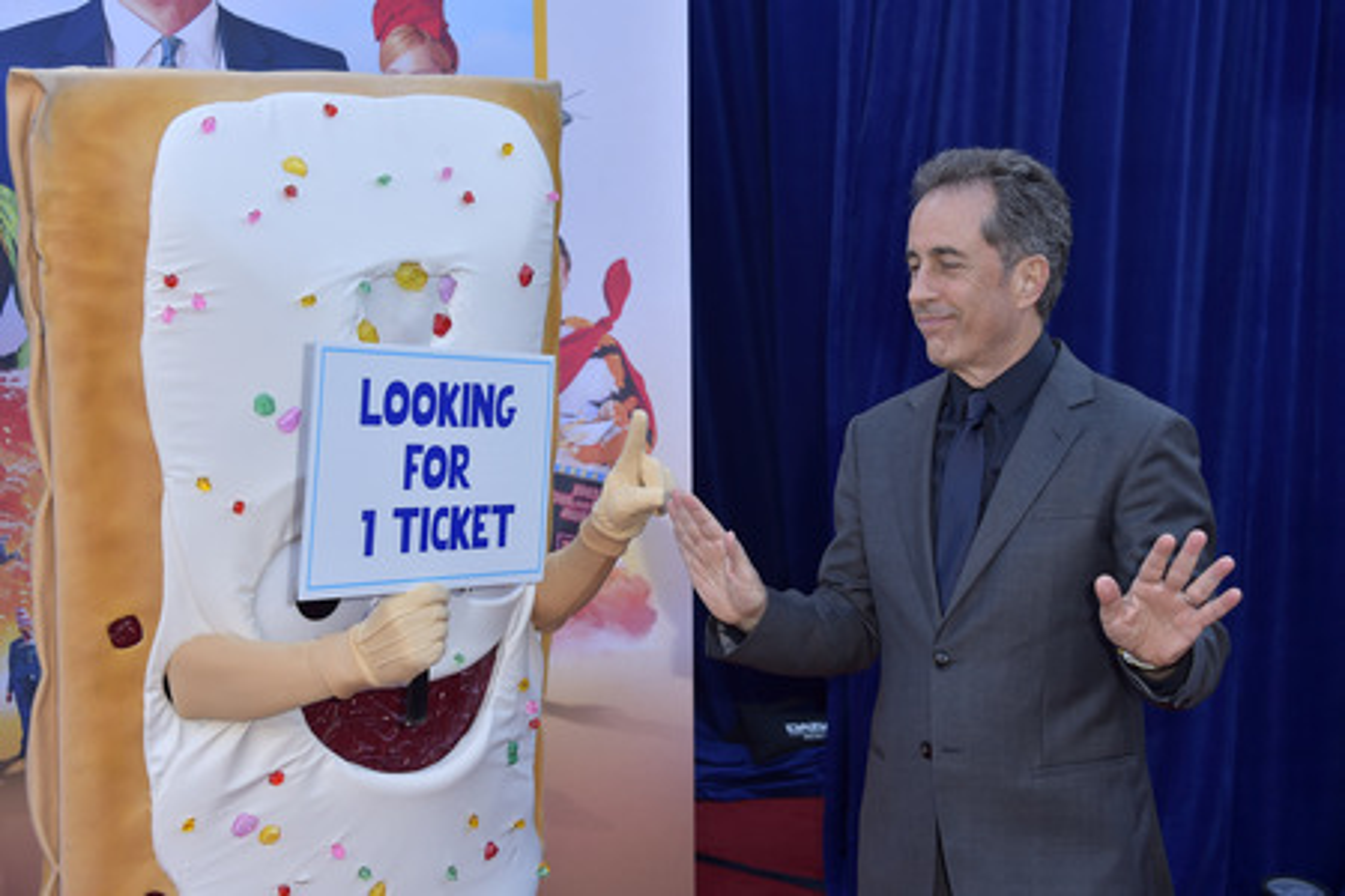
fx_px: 2055
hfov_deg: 36.2
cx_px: 672
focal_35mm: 55
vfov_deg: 24.6
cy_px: 448
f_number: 6.3
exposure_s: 1/250
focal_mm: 55
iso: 320
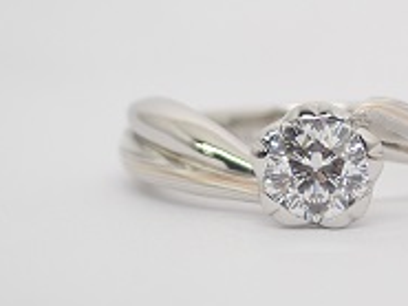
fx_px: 2347
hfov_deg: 9.9
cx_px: 315
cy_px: 171
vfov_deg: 7.5
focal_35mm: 199
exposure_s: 1/125
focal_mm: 14.62
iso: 200
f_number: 4.3
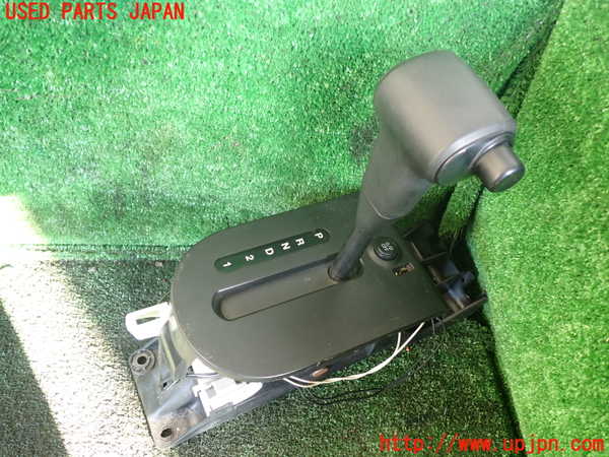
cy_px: 228
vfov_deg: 46.8
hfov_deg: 60.0
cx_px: 304
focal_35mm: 30
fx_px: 528
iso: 250
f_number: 2.3
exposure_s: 1/30
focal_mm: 5.4
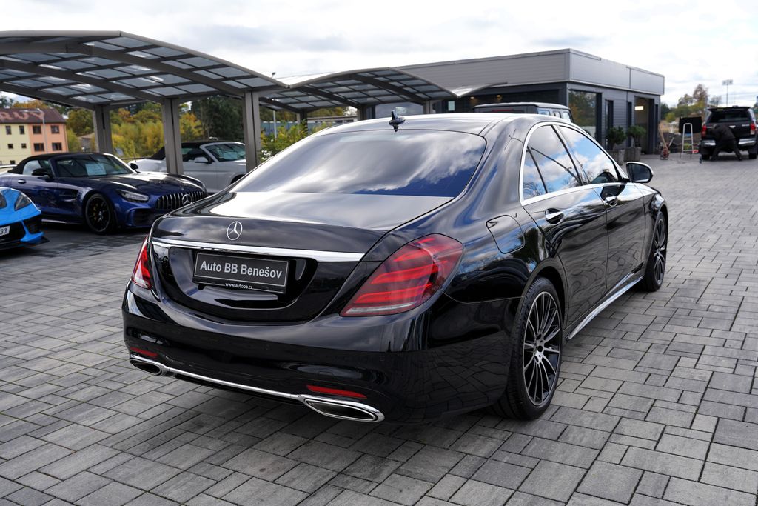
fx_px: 695
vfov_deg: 40.0
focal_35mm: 33
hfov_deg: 57.2
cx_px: 379
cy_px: 253
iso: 100
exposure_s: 1/160
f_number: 5.6
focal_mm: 33
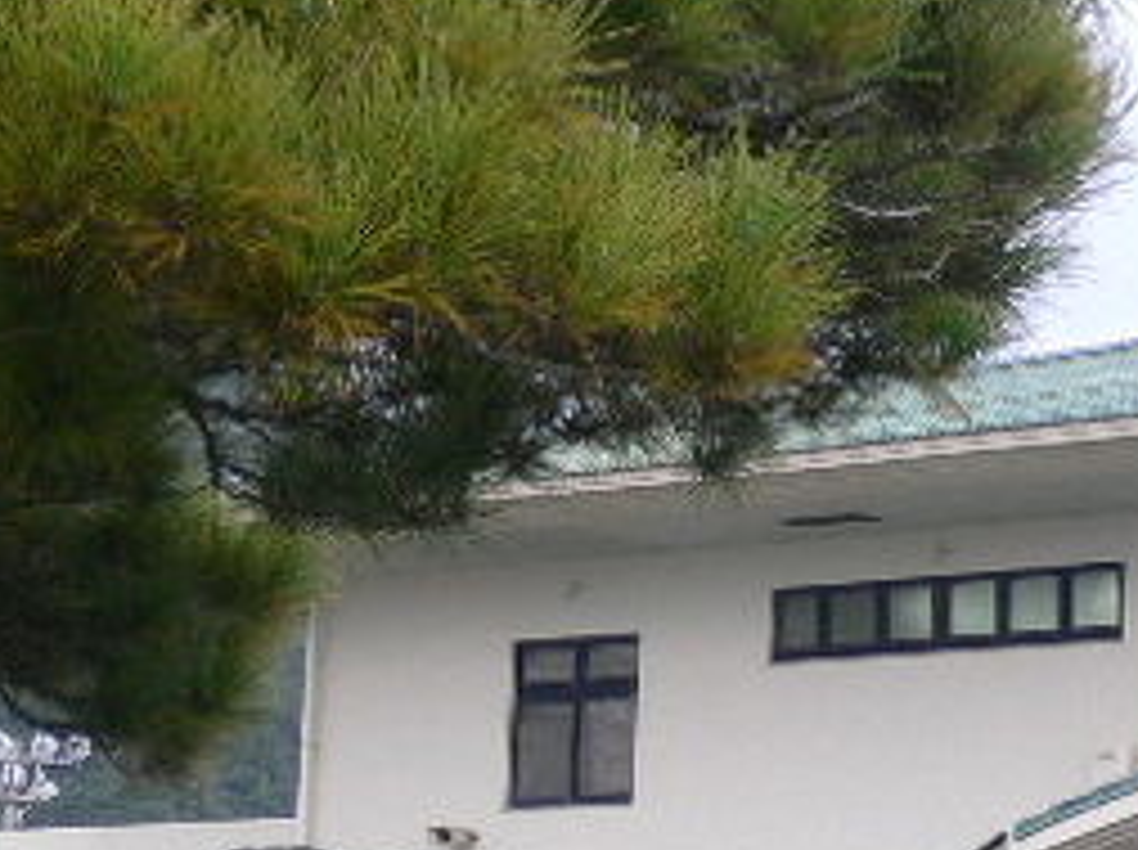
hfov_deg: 12.5
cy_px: 704
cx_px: 940
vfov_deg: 9.4
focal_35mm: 157
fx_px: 5154
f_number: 3.8
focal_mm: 10.1
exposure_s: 1/60
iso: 100
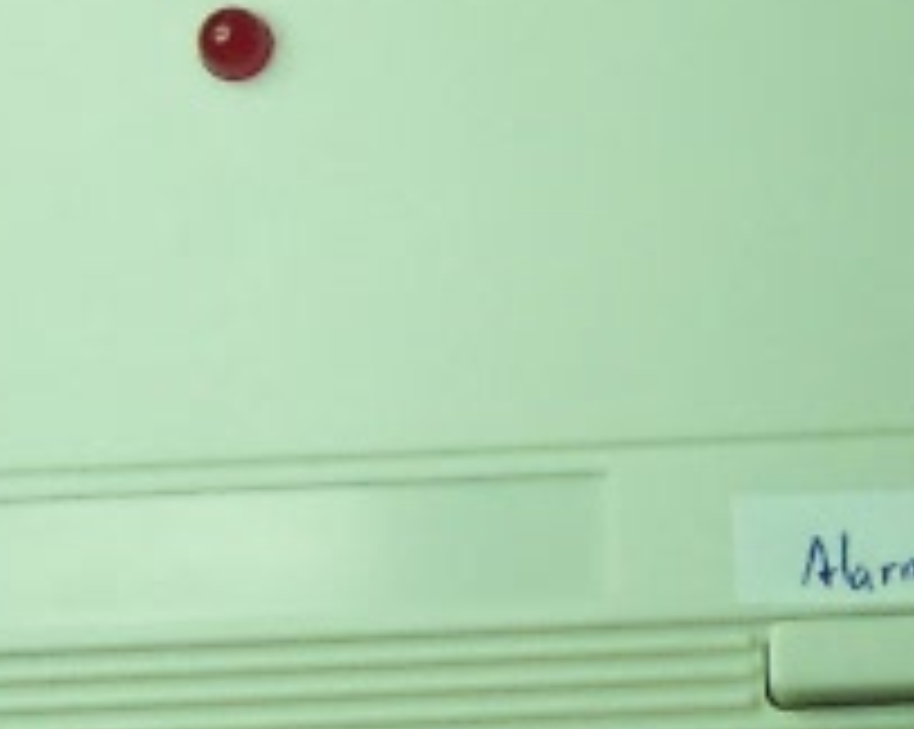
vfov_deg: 8.1
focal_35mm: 190
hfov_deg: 9.9
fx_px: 5135
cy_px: 436
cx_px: 1288
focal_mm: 8
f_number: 2.8
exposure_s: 1/125
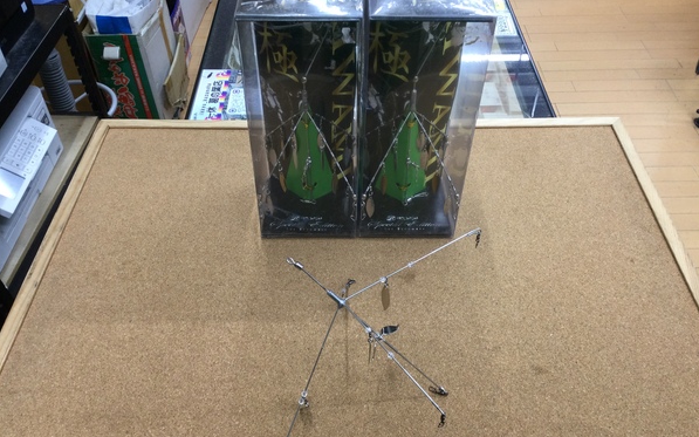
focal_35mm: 33
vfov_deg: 38.3
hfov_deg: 58.1
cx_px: 350
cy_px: 219
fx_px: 629
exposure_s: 1/30
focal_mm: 3.3
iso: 50
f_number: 2.4
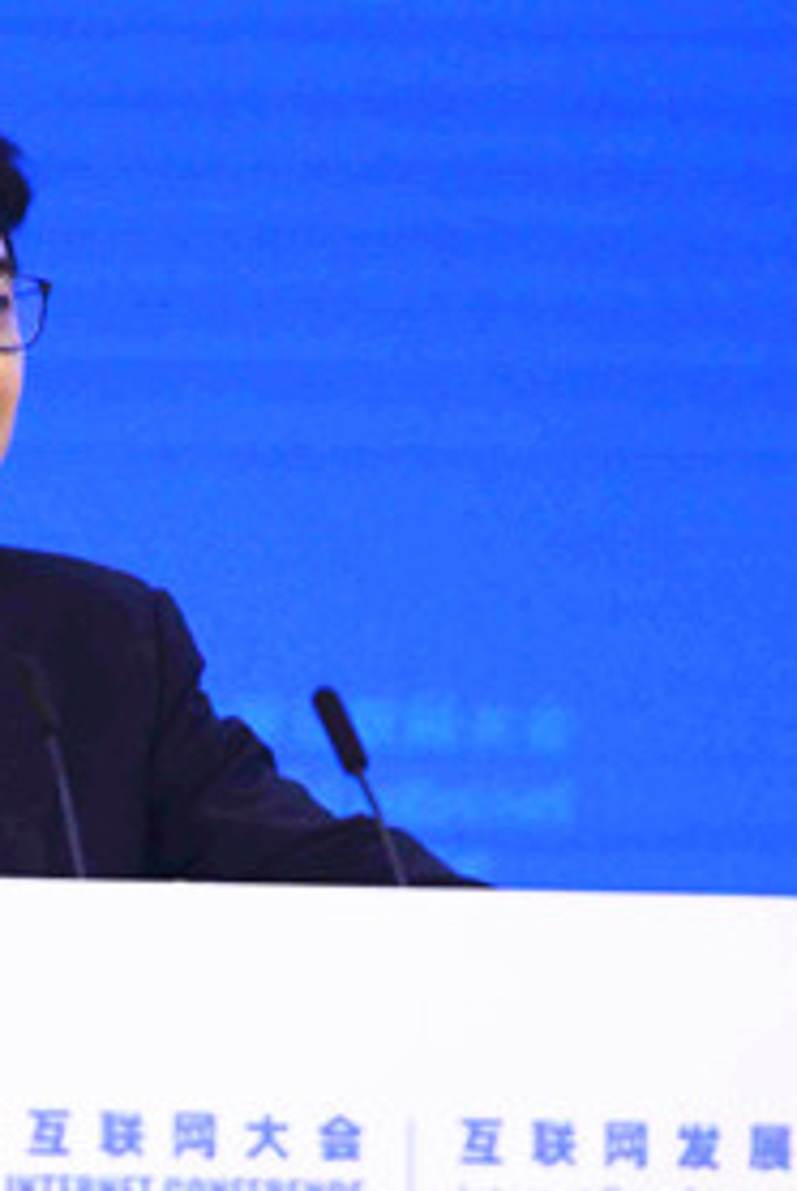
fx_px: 10699
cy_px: 606
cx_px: 124
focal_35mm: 323
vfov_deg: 6.4
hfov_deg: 4.3
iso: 1600
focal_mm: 200
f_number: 2.8
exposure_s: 1/400
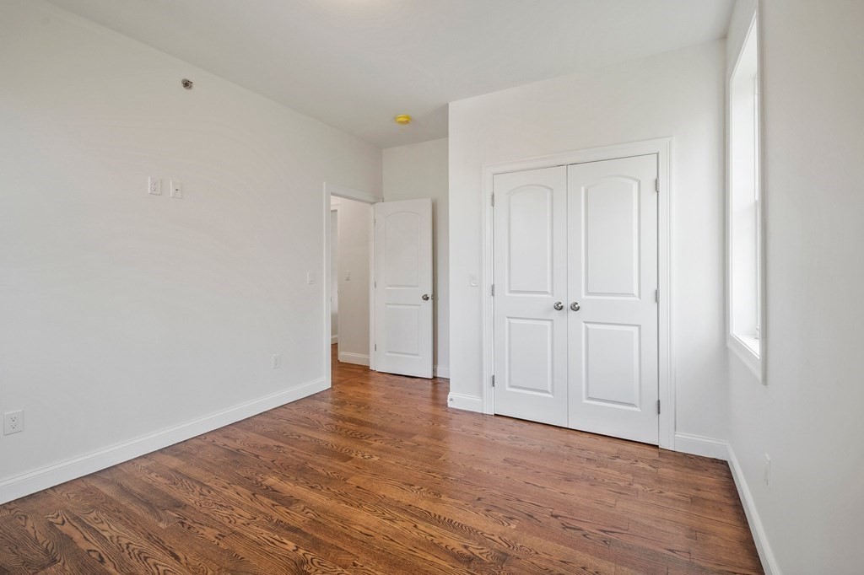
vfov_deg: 77.3
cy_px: 288
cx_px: 432
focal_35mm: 15
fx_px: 360
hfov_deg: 100.4
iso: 400
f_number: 9
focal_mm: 10
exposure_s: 1/4
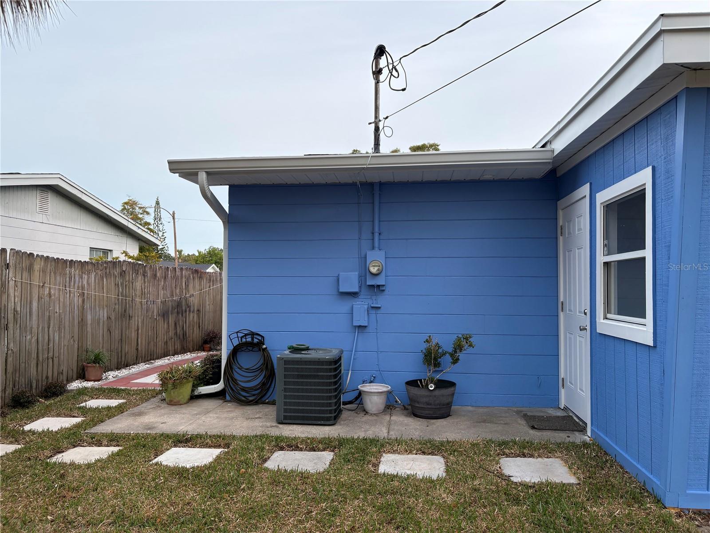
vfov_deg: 53.1
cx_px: 355
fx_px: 533
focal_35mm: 26
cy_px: 266
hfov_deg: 67.3
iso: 50
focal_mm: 5.96
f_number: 1.6
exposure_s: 1/820
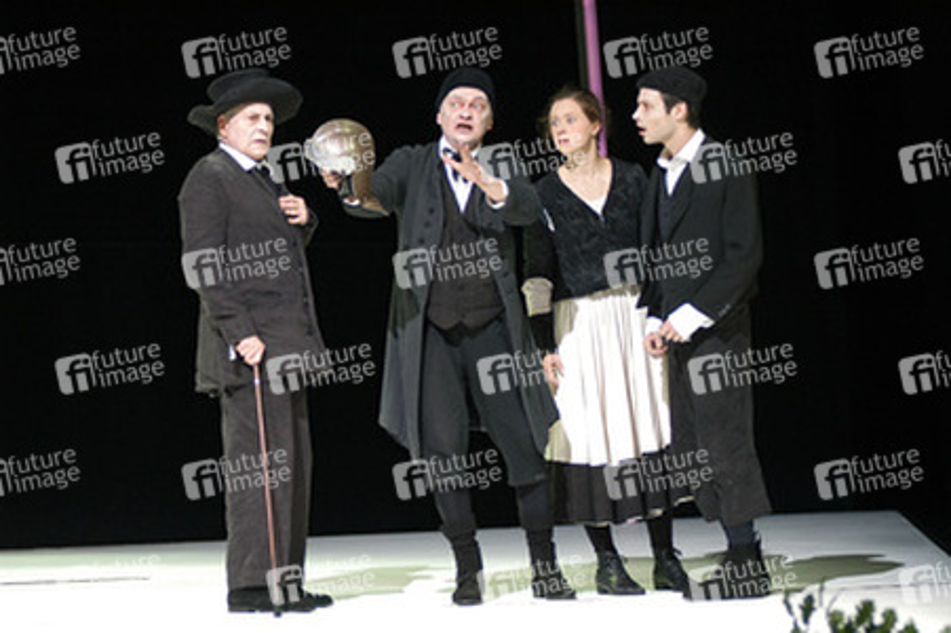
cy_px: 316
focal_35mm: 158
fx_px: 4157
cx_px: 476
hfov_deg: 13.0
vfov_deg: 8.7
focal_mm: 105
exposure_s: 1/40
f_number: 2.8
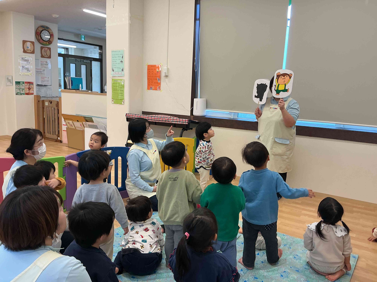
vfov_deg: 48.2
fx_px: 316
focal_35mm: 29
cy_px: 141
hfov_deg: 61.7
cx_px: 188
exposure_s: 1/120
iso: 40
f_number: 1.8
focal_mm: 3
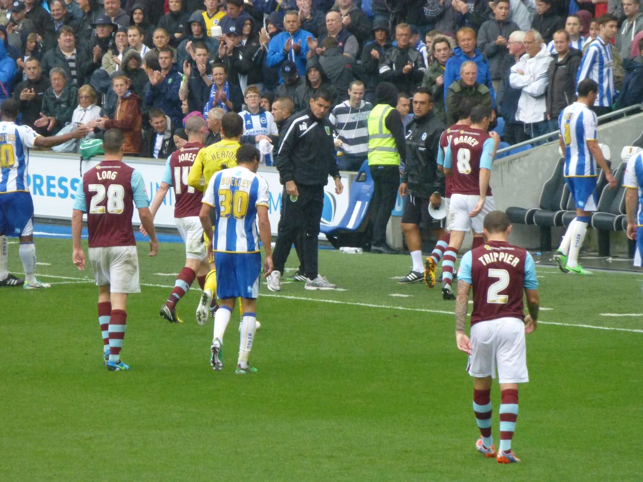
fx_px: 8916
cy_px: 241
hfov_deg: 4.1
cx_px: 322
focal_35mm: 480
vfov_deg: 3.1
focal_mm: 86
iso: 800
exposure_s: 1/250
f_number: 6.4
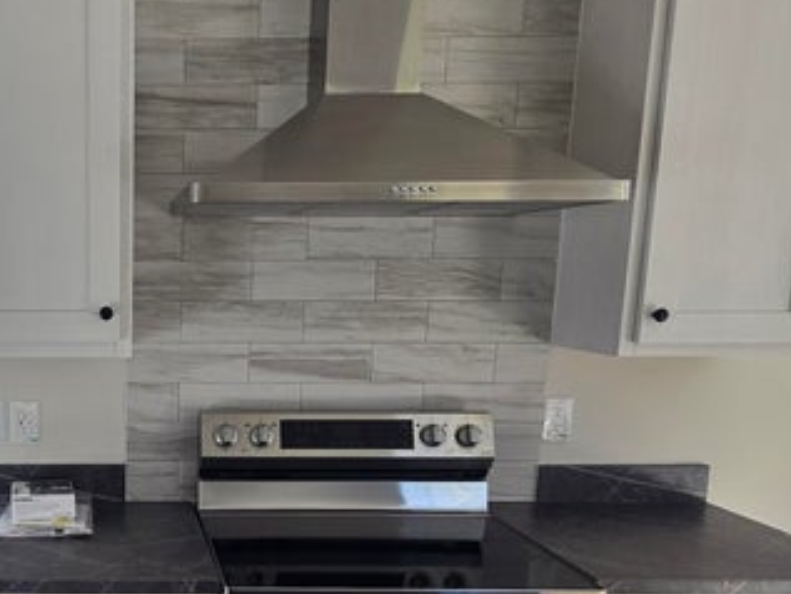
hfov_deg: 46.9
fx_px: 800
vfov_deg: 39.9
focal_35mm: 35
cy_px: 422
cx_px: 66
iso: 50
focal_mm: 2.2
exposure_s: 1/120
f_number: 2.2
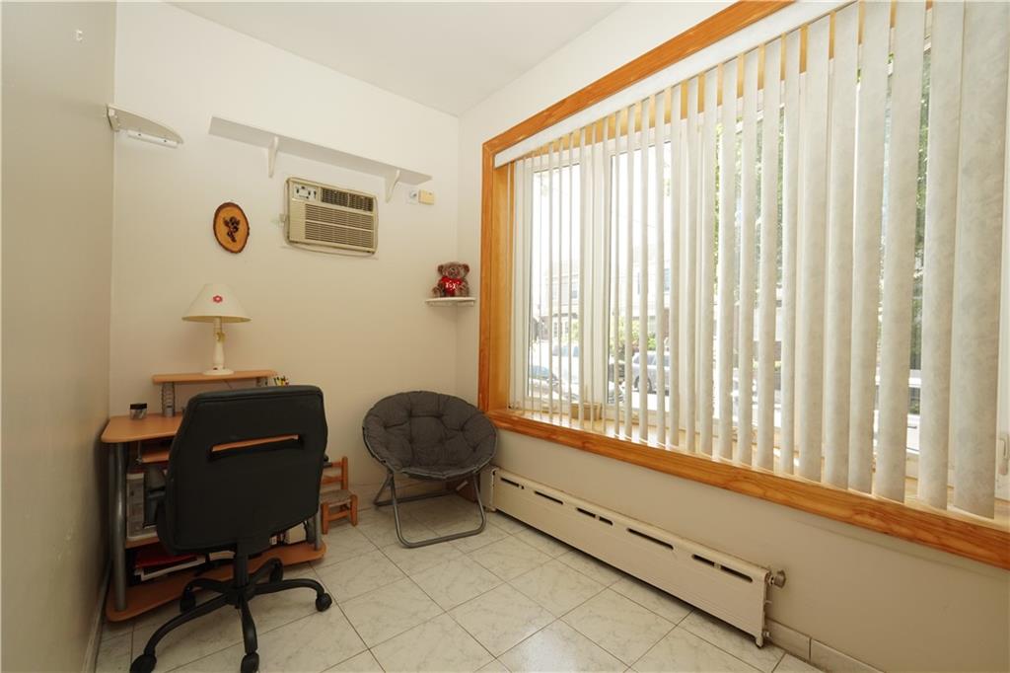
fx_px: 421
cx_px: 505
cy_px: 336
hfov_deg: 100.4
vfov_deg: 77.3
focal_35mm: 15
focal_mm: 10
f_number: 4.5
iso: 500
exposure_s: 1/125
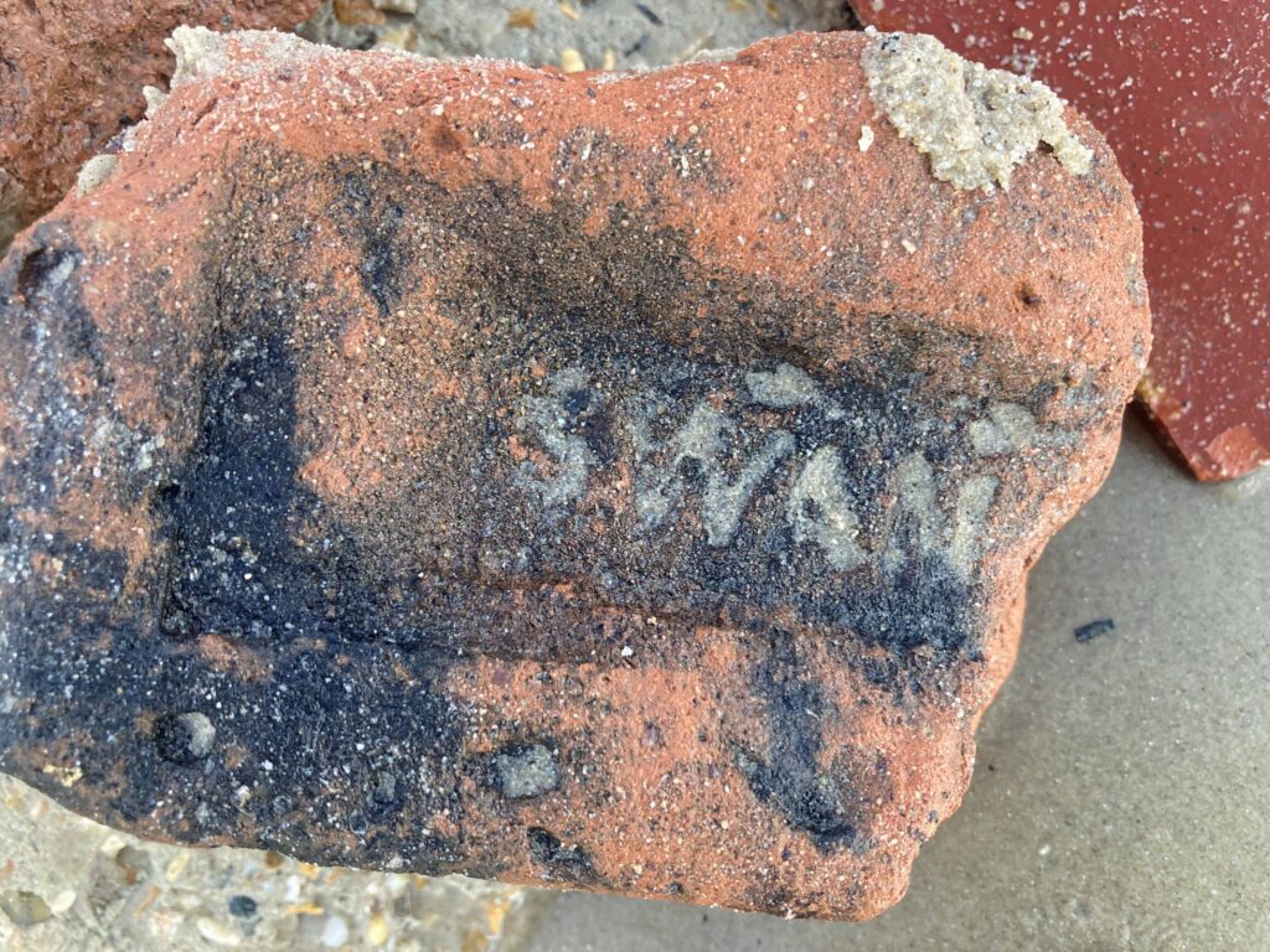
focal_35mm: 28
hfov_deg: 63.4
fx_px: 1027
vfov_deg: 49.7
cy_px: 476
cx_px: 635
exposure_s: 1/121
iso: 80
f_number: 1.8
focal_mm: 3.99
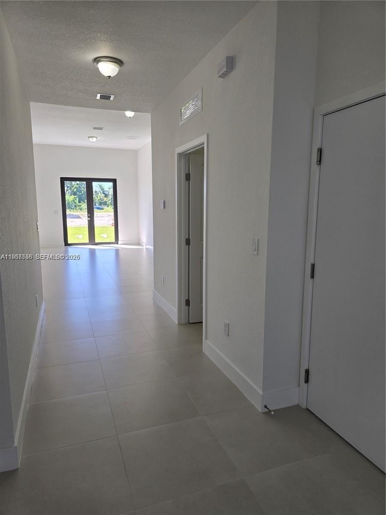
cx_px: 193
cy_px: 258
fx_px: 342
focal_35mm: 23
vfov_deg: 73.9
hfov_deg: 58.9
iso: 25
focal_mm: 6.3
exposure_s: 1/120
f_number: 1.7
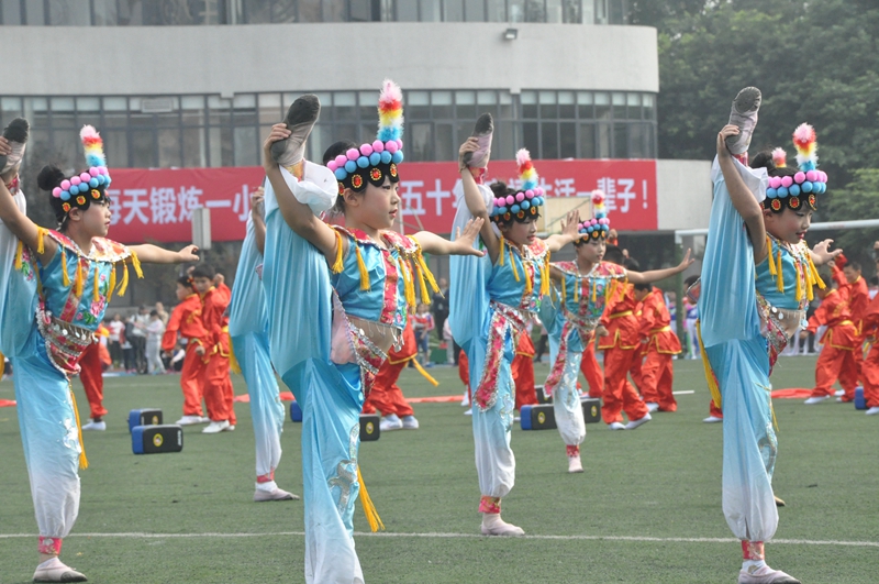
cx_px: 440
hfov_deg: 13.1
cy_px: 292
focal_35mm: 158
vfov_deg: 8.7
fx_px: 3840
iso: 2000
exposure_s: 1/750
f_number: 13
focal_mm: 105
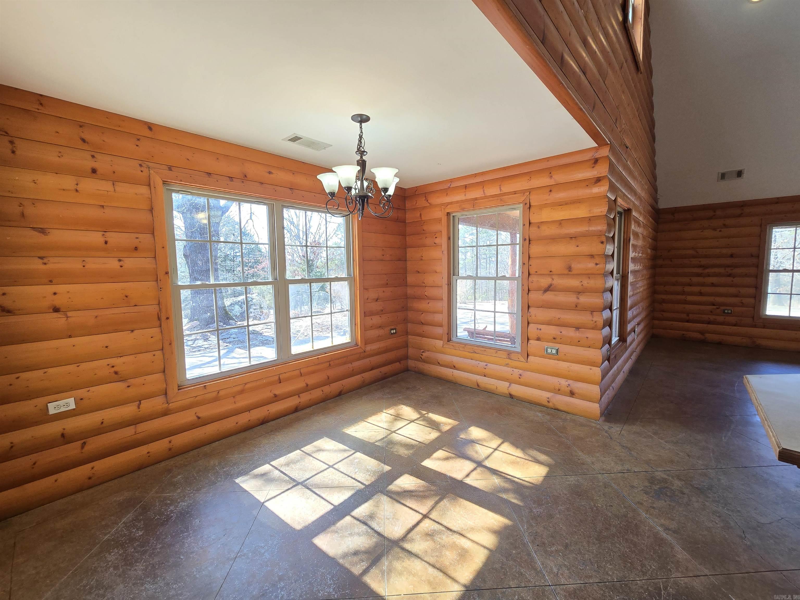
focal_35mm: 13
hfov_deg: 106.2
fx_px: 300
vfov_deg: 89.9
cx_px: 400
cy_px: 300
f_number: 2.2
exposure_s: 1/60
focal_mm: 2.2
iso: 64
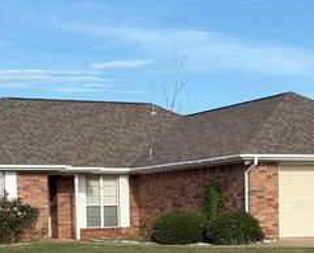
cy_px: 243
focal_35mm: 106
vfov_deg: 14.4
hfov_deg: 18.0
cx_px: 212
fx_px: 987
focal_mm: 5.96
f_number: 1.6
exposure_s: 1/2075
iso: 32
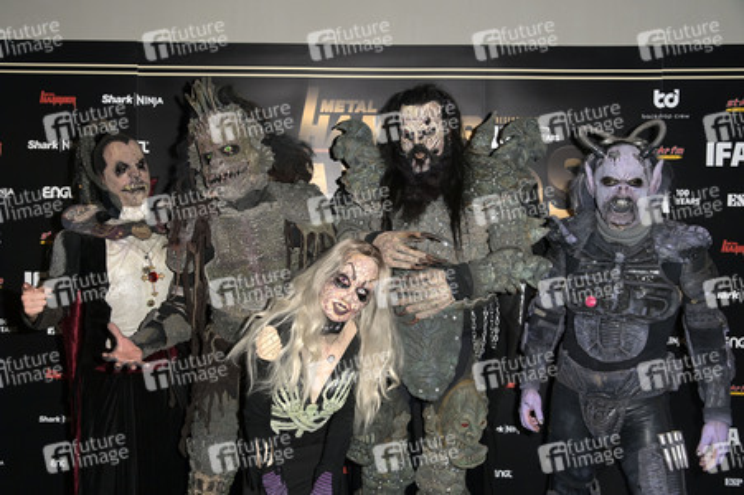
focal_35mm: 31
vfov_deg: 42.3
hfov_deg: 60.3
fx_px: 640
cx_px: 372
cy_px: 248
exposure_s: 1/200
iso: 640
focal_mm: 31
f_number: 5
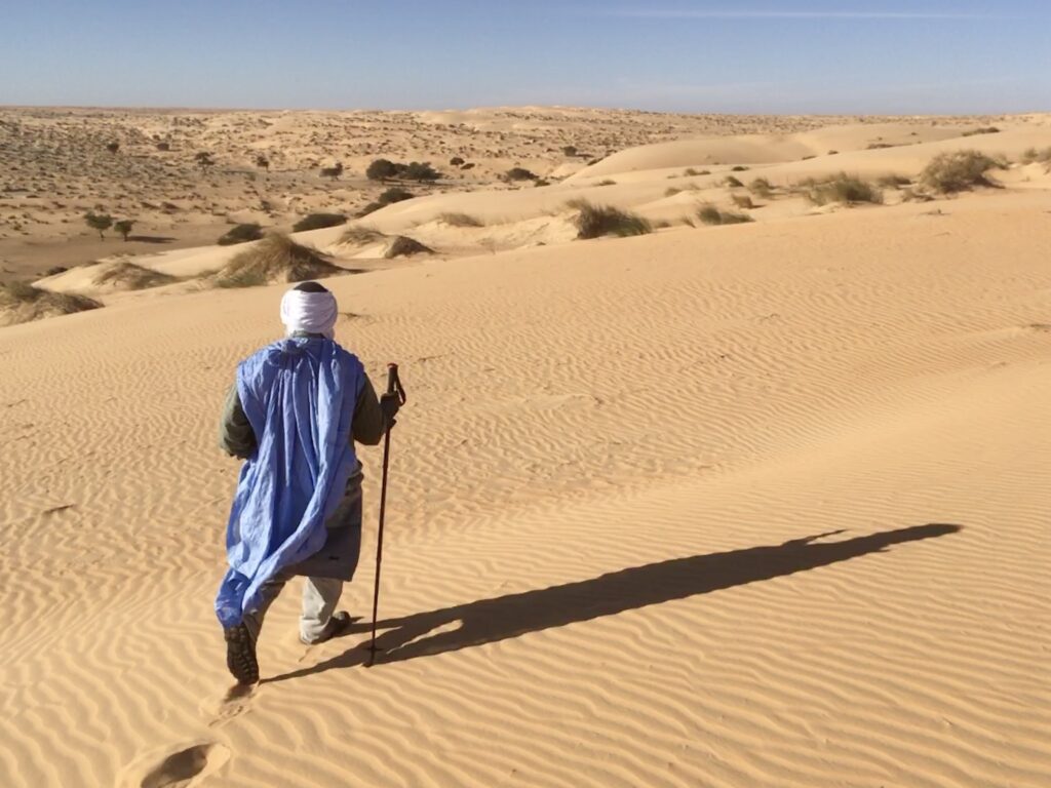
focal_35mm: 29
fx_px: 880
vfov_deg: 48.2
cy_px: 394
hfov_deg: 61.7
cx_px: 526
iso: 25
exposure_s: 1/2481
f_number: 2.2
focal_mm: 4.15
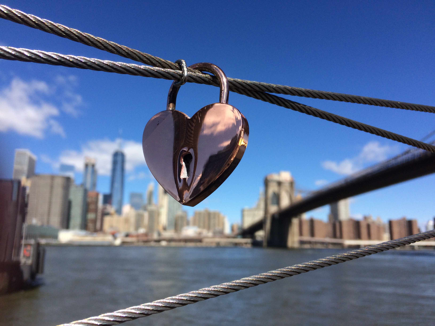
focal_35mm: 29
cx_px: 218
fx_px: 364
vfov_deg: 48.2
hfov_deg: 61.7
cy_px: 163
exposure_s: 1/2740
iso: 32
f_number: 2.2
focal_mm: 4.15
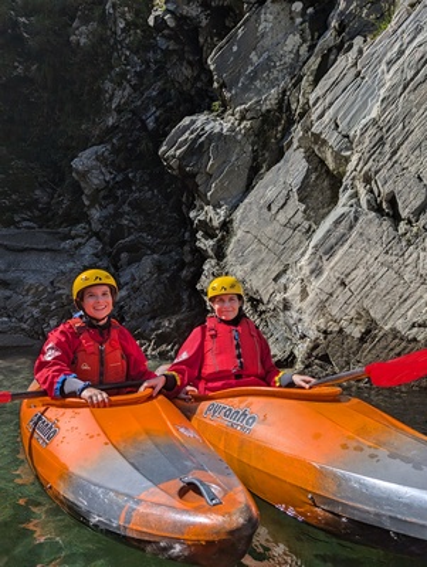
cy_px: 284
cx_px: 214
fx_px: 394
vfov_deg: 71.5
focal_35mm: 24
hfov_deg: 56.9
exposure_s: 1/1637
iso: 21
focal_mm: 6.9
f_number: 1.68
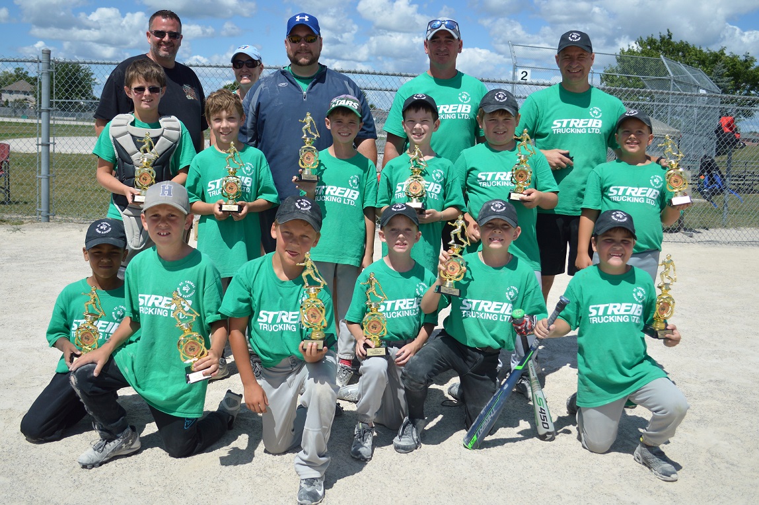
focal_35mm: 30
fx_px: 632
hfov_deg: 62.0
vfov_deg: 43.5
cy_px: 252
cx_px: 380
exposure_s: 1/1600
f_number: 3.8
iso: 100
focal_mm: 20
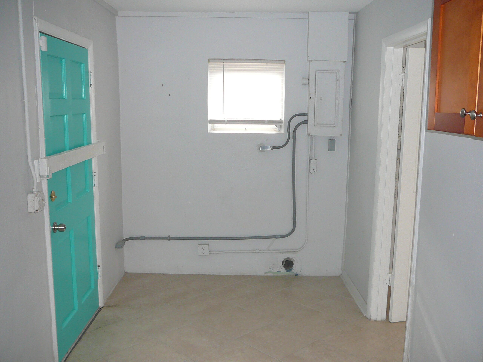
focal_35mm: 35
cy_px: 181
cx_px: 242
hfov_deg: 52.6
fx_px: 488
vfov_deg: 40.7
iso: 160
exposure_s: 1/30
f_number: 2.8
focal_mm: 5.2
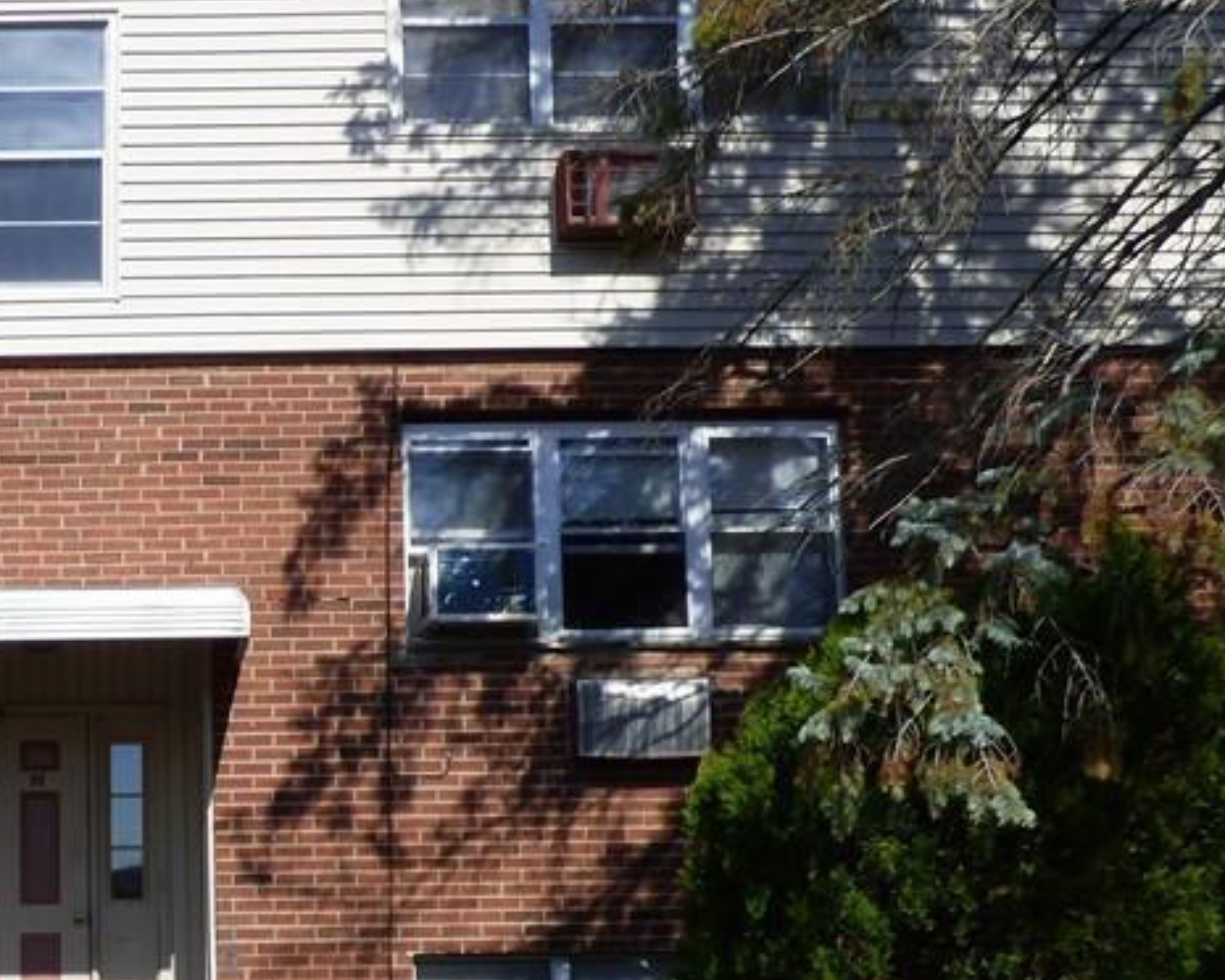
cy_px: 806
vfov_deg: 33.7
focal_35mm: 43
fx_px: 1559
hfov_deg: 39.6
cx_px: 111
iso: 100
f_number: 2.8
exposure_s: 1/2000
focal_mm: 3.58
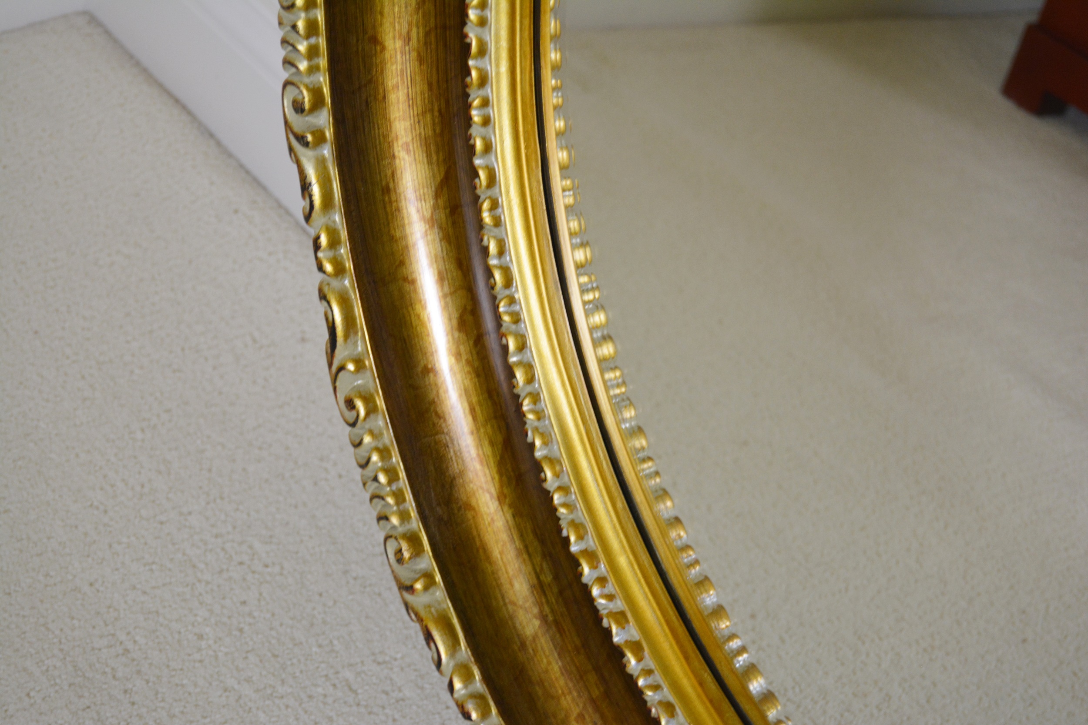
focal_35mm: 72
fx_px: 2176
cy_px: 362
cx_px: 544
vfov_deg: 18.9
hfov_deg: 28.1
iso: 800
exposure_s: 1/60
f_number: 5.3
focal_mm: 48
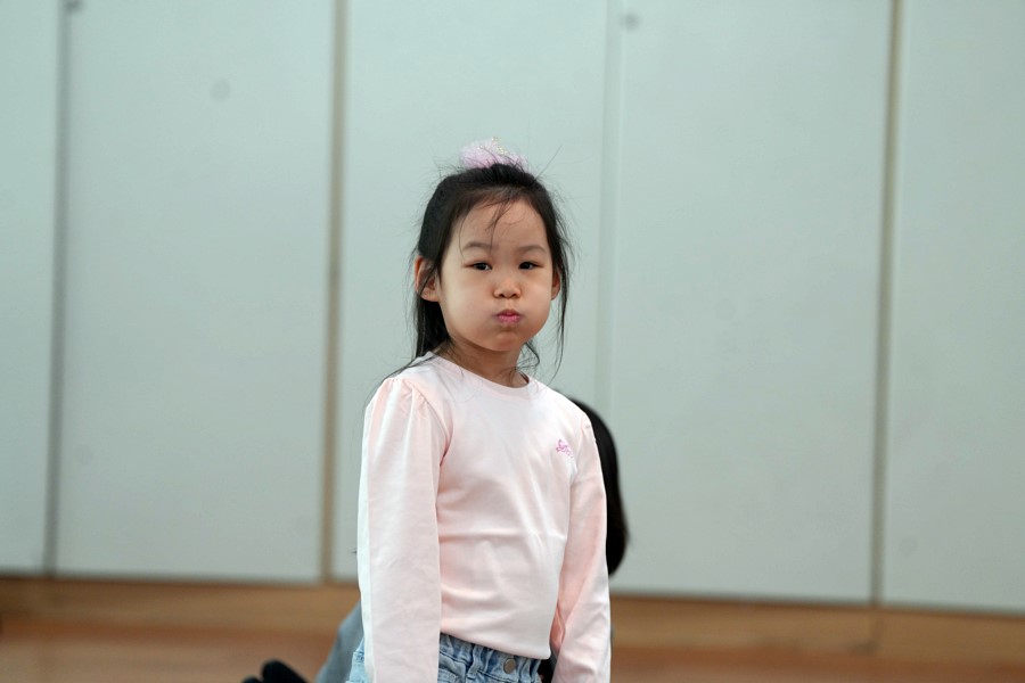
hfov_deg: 10.3
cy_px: 342
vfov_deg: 6.9
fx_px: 5694
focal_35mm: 200
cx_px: 512
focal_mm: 200
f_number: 4
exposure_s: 1/250
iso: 1250
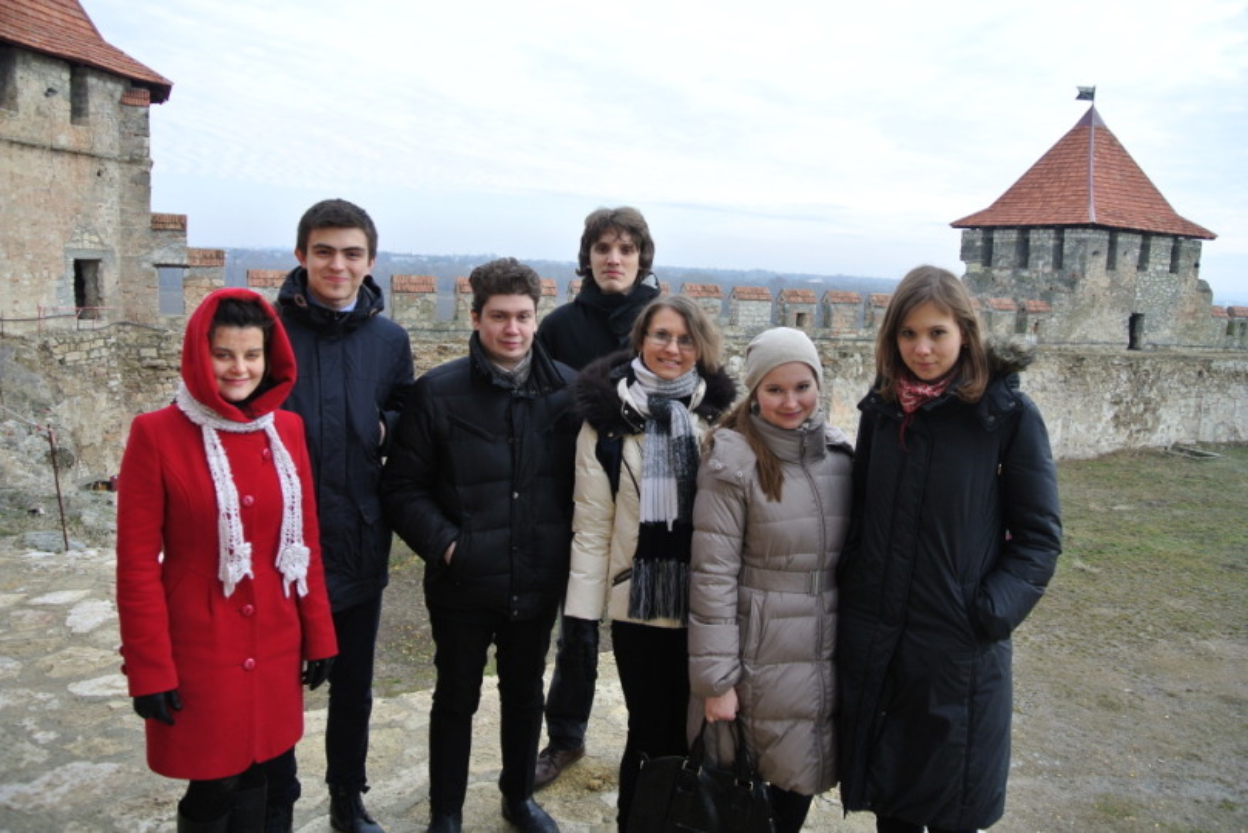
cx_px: 624
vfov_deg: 48.0
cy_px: 416
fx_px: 936
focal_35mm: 27
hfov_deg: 67.4
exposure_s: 1/320
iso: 100
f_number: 4
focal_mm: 10
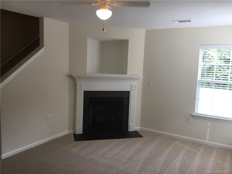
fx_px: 208
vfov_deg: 45.4
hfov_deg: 58.4
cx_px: 116
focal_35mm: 31
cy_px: 87
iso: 25
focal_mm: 3.3
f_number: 2.4
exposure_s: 1/40
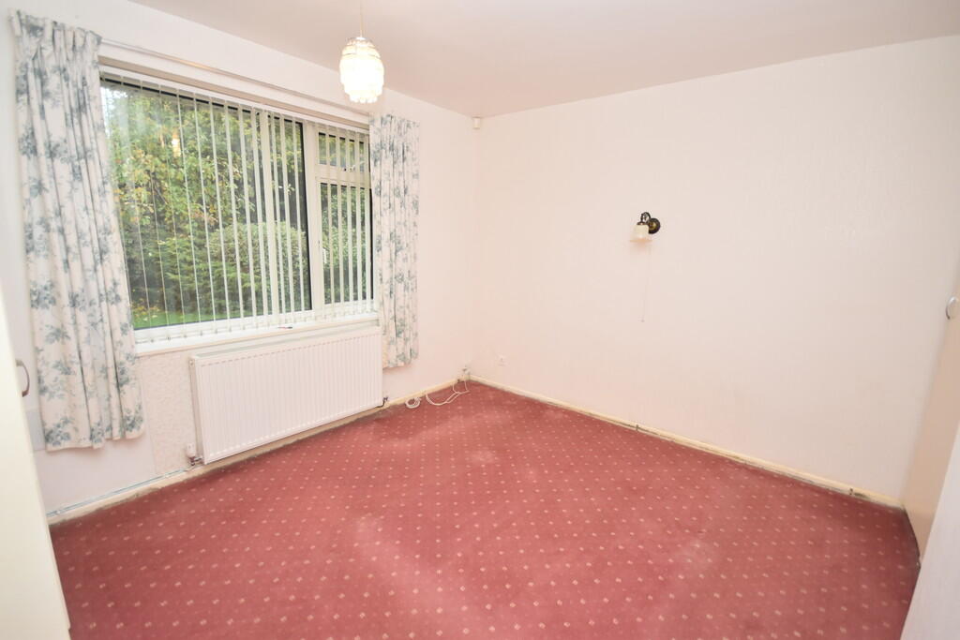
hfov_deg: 100.4
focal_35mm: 15
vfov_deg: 77.3
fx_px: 400
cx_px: 480
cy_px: 320
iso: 1100
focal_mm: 10
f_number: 4
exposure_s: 1/125
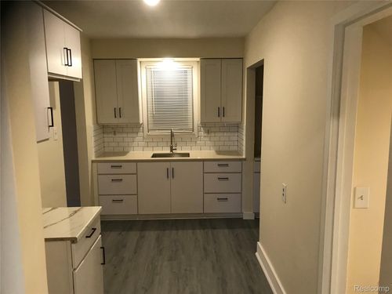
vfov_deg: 49.7
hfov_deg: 63.4
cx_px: 196
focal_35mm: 28
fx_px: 317
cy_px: 147
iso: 40
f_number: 1.8
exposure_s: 1/30
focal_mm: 3.99
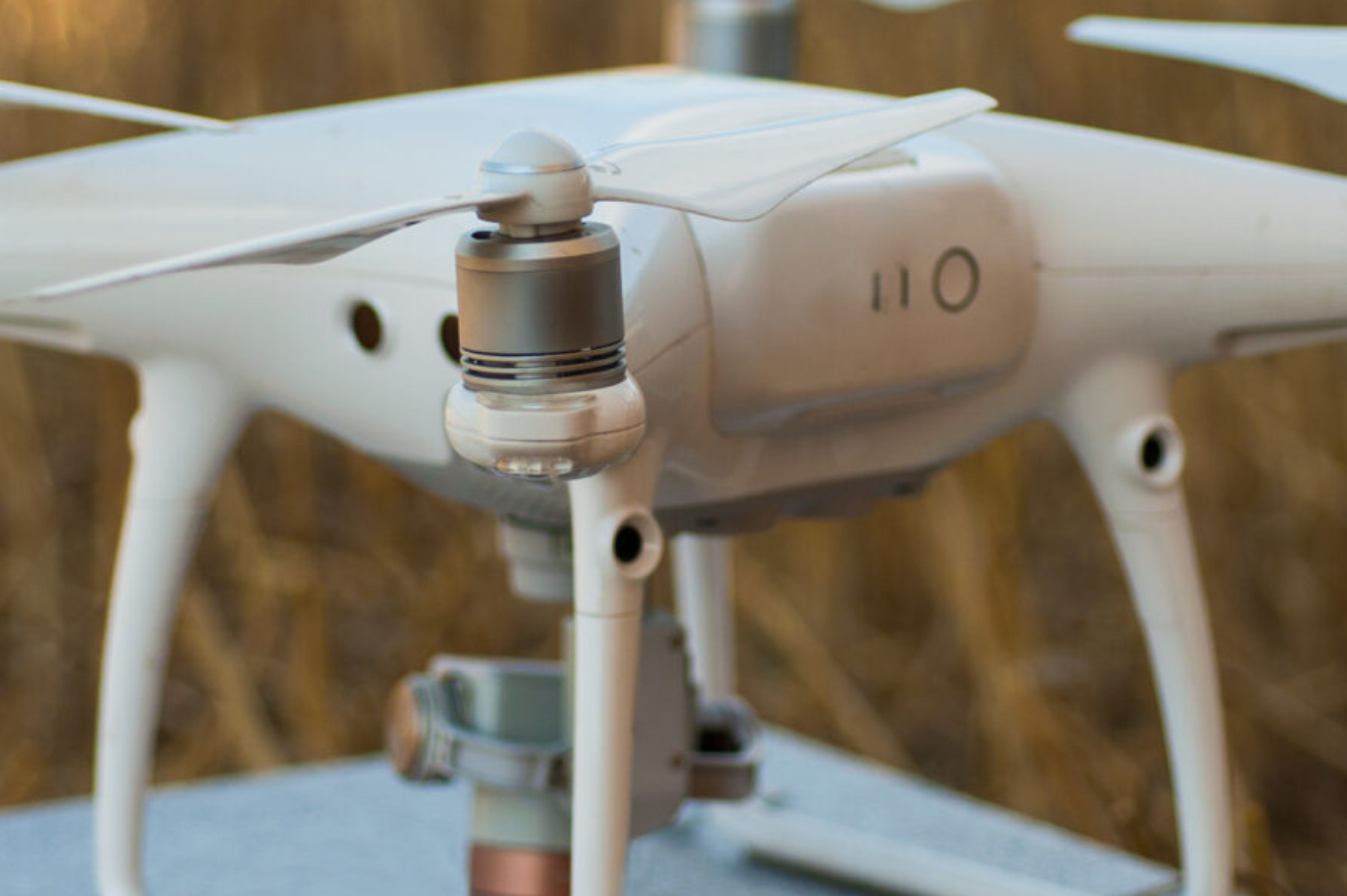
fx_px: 6469
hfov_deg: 11.9
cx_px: 745
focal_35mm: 173
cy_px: 254
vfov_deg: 7.9
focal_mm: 60
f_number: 3.5
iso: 200
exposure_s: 1/1600
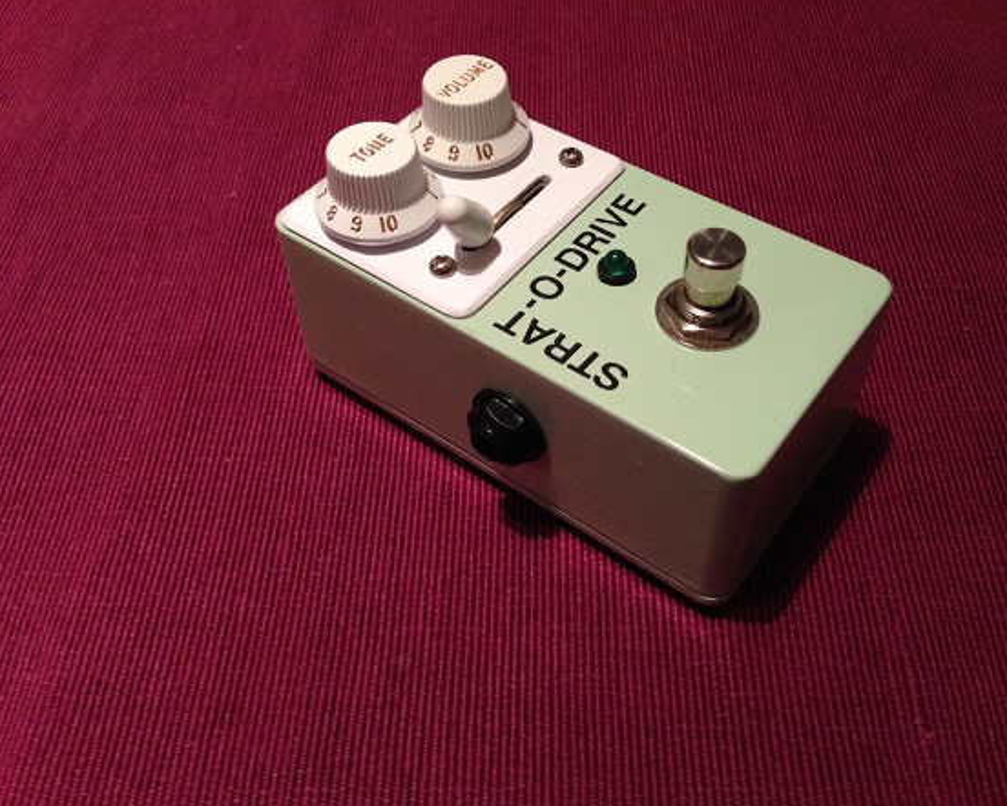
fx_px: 1043
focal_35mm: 35
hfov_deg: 51.5
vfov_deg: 42.2
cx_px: 533
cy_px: 405
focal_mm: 4.12
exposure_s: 1/20
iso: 160
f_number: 2.4
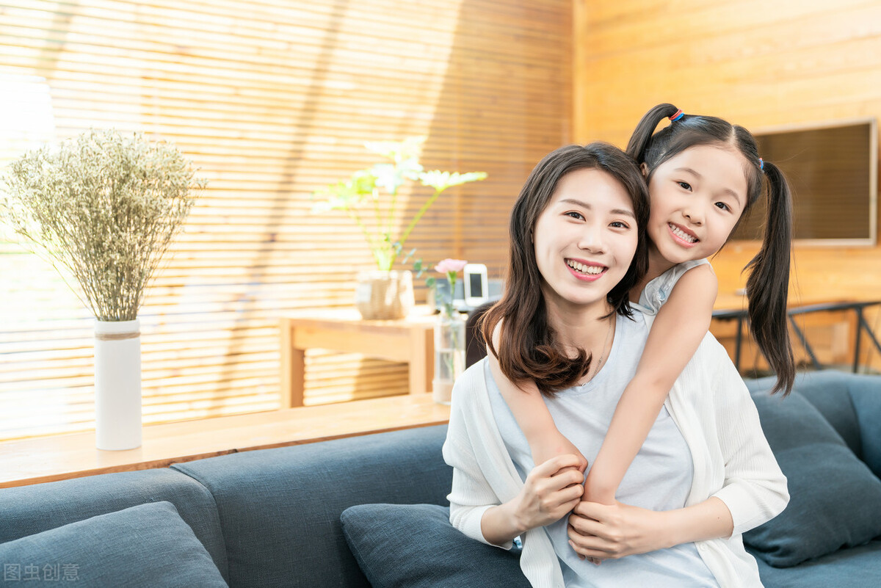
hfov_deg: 44.5
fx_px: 1077
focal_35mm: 44
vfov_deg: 30.5
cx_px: 440
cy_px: 294
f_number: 2.8
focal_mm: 44
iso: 200
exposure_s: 1/80
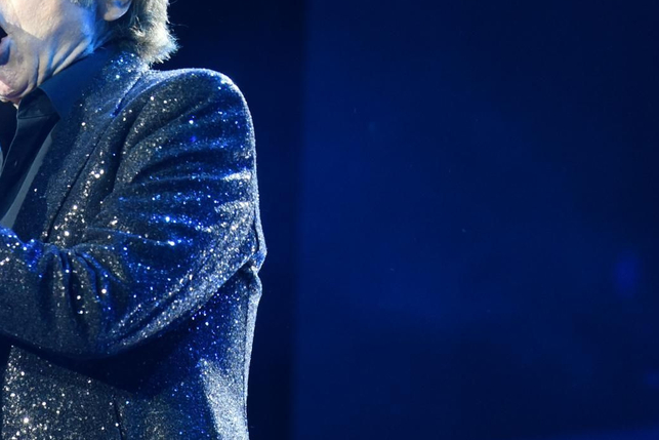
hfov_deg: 8.1
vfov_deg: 5.4
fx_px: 4650
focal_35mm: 254
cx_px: -51
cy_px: 64
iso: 3200
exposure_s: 1/100
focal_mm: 102
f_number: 4
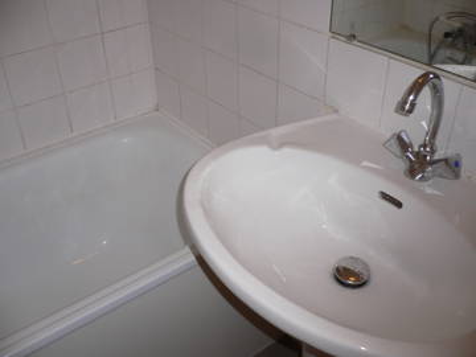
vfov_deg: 40.7
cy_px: 178
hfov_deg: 52.6
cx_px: 238
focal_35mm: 35
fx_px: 481
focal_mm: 5.8
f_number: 2.8
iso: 100
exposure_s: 1/60
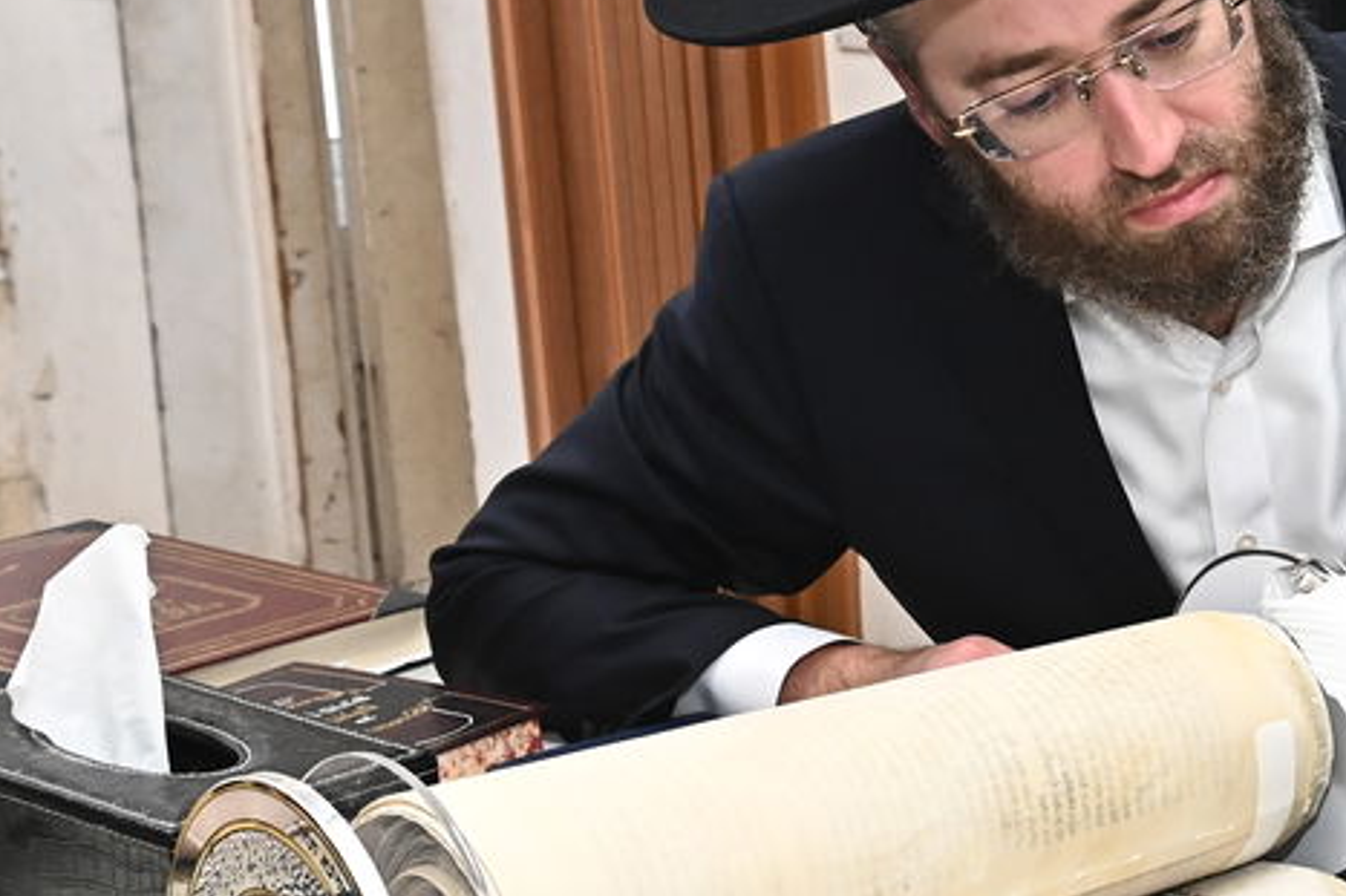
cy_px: 375
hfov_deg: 19.2
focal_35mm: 96
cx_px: 1876
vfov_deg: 14.2
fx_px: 3588
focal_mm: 32
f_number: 9
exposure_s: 1/160
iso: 2000
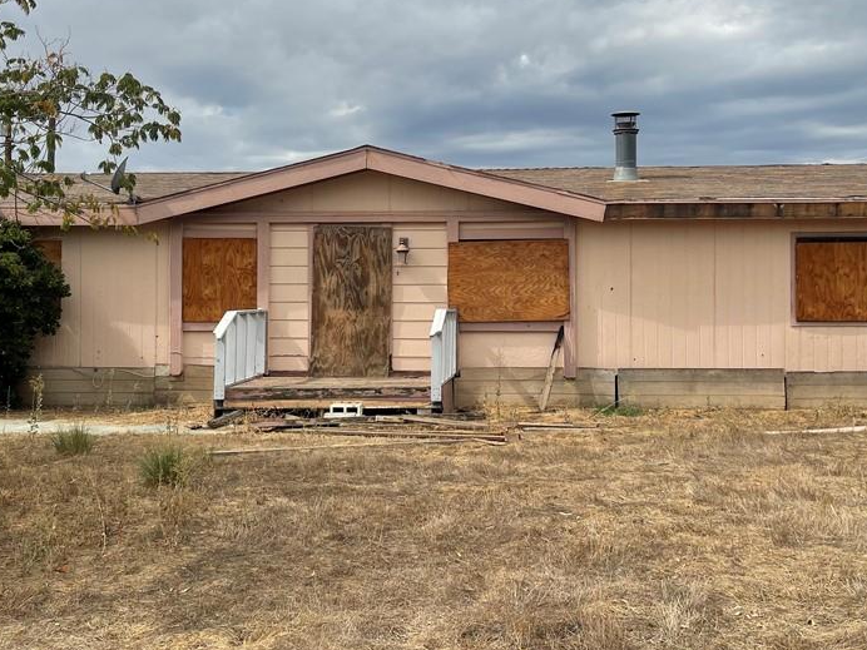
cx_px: 444
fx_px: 927
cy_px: 266
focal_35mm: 37
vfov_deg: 38.5
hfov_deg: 50.1
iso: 32
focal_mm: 5.1
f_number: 1.6
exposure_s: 1/3559
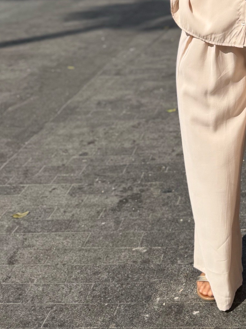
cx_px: 255
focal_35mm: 58
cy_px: 16
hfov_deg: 23.9
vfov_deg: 31.2
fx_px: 550
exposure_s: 1/9091
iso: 80
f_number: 1.78
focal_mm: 6.76
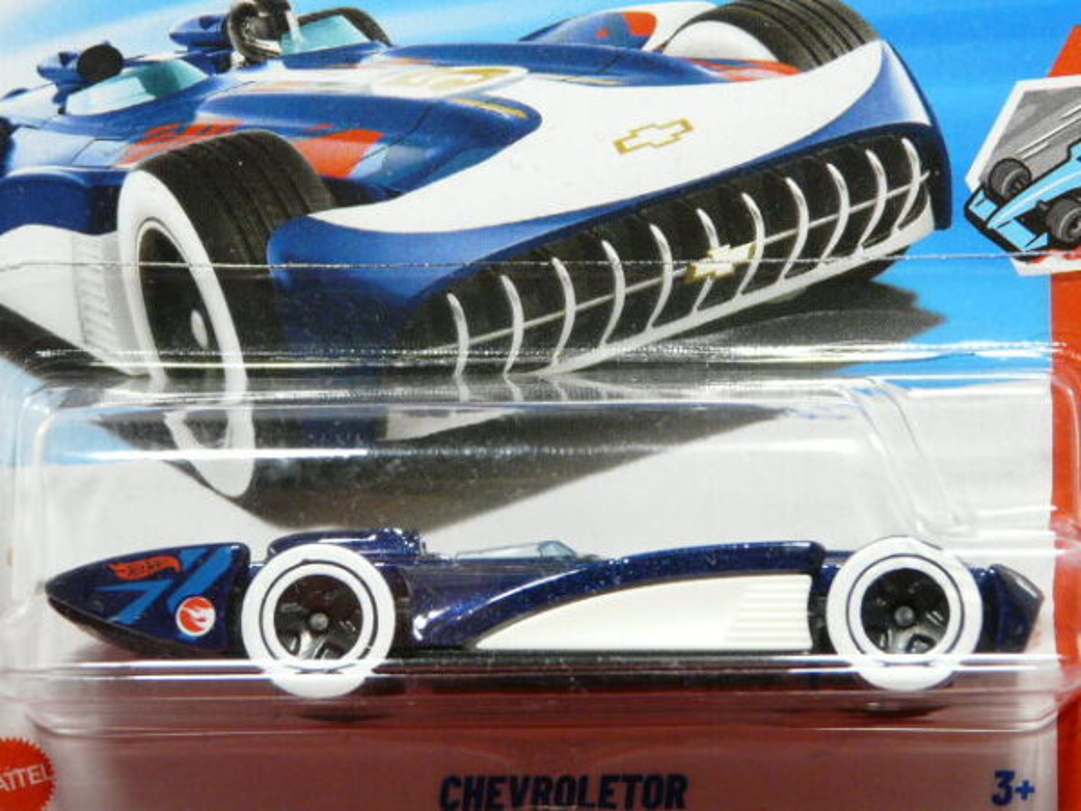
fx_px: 4434
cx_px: 540
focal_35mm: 142
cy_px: 406
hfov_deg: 13.9
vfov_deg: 10.4
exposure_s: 1/50
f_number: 3.6
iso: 200
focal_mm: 14.7
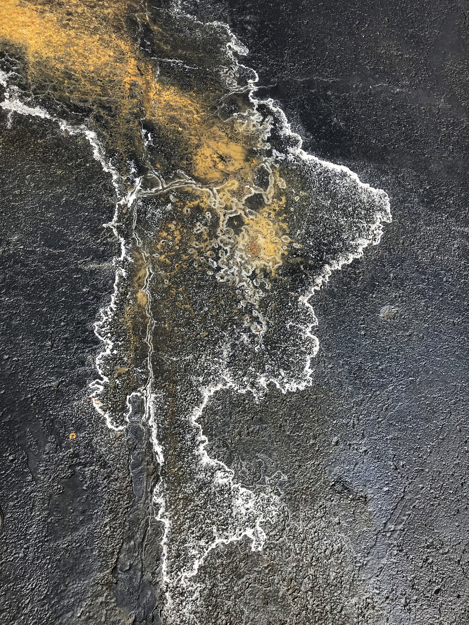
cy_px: 312
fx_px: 506
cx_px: 234
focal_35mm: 28
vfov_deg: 63.4
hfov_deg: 49.7
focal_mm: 3.99
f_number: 1.8
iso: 20
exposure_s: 1/1570
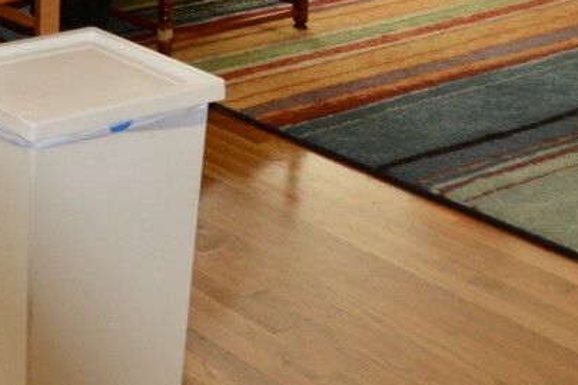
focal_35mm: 76
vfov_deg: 15.9
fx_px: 1220
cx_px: -305
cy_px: -256
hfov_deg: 21.9
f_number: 4
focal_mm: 10
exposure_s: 1/100
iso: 400
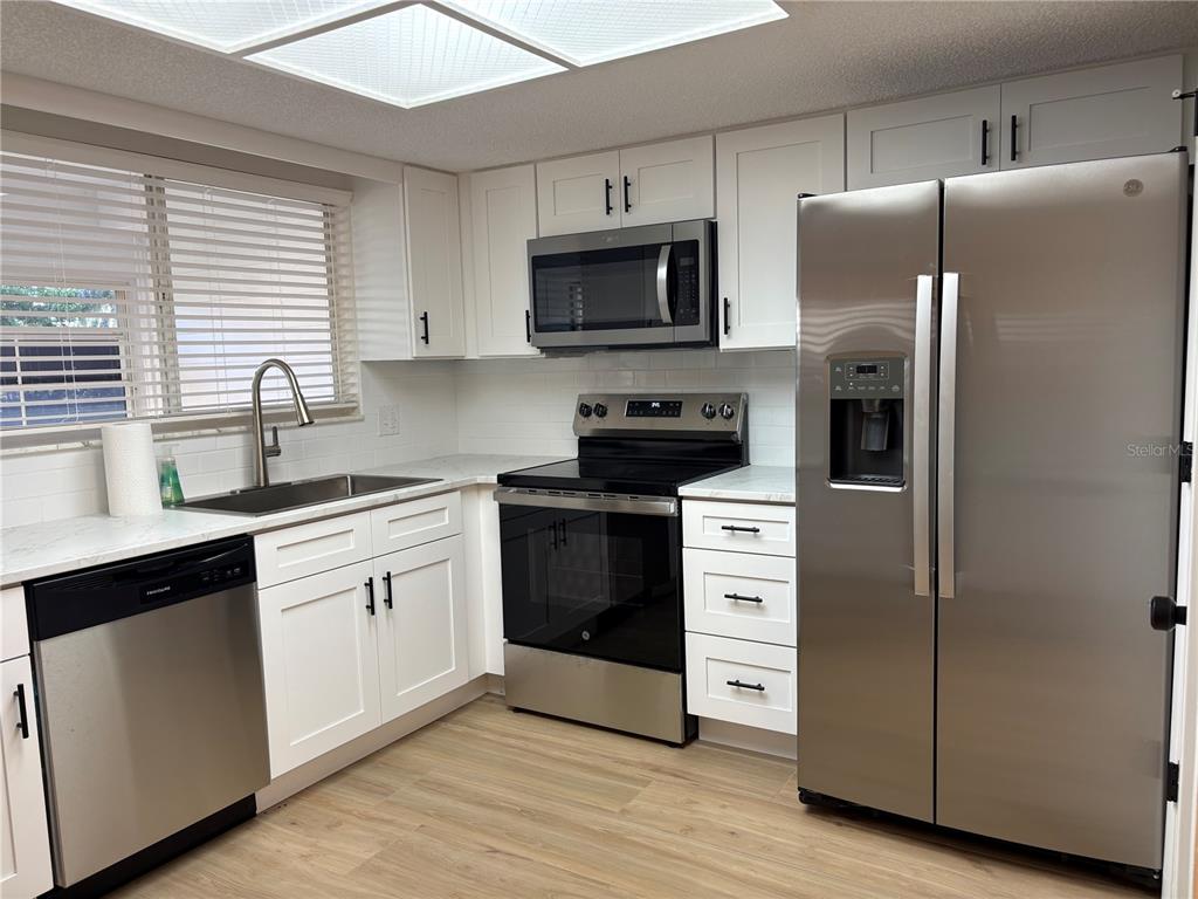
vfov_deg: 53.1
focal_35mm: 26
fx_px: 900
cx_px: 599
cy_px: 450
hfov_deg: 67.3
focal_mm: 5.96
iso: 64
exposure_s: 1/60
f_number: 1.6
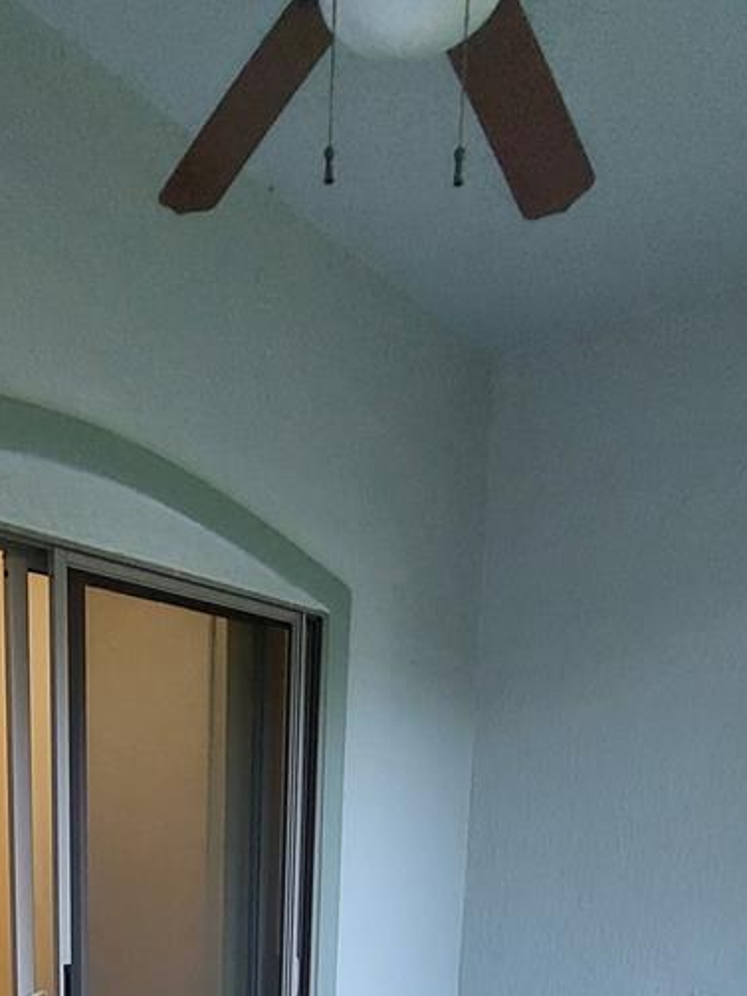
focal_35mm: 31
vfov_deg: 48.2
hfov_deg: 44.4
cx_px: 220
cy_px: 996
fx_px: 892
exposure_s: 1/33
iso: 320
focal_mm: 1.74
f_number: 2.2
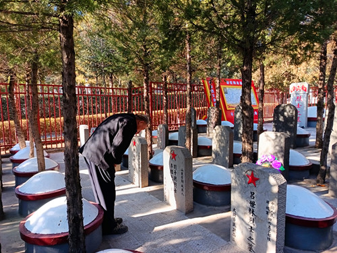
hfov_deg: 71.6
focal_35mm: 24
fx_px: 234
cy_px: 126
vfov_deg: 56.8
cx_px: 168
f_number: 1.75
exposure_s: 1/100
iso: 239
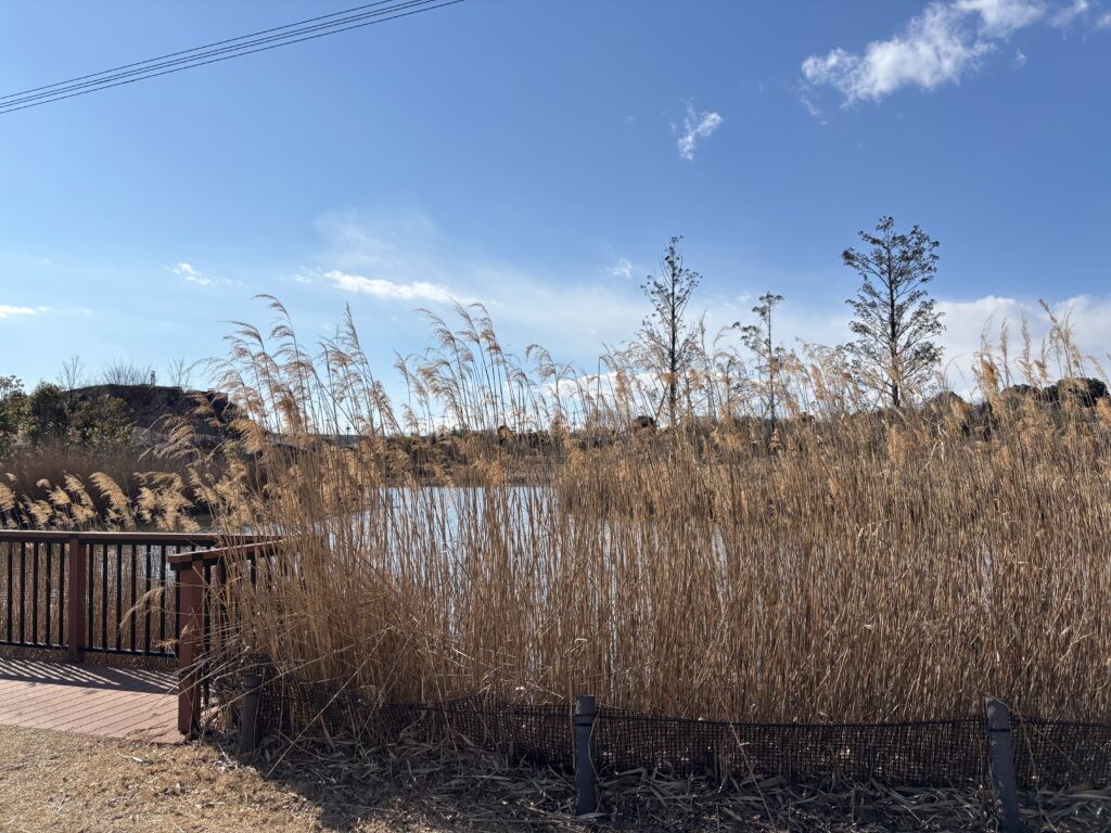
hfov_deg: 67.3
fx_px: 834
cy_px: 416
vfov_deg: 53.1
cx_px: 556
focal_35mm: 26
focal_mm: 5.96
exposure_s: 1/5618
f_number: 1.6
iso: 50
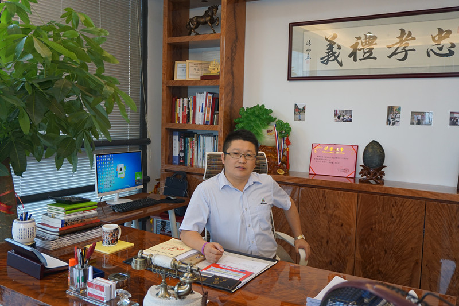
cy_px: 153
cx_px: 230
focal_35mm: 32
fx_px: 402
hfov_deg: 59.5
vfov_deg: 41.7
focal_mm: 21
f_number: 4
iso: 640
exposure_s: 1/160
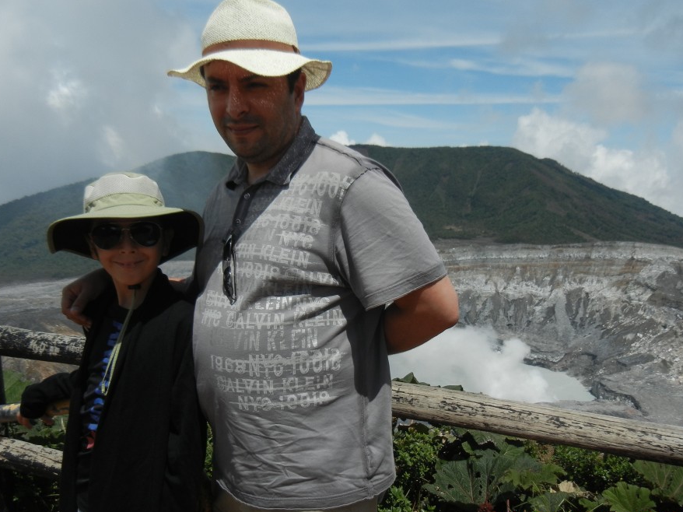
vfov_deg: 40.6
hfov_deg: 52.6
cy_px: 286
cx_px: 343
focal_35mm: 35
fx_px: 690
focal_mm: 5.4
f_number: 7
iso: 160
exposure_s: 1/796
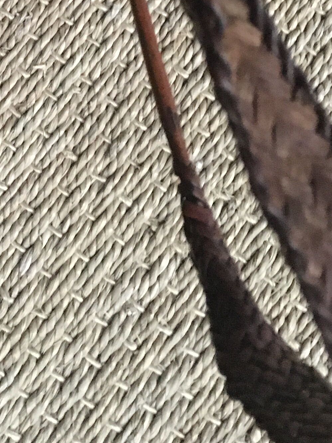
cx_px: -8
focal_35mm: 88
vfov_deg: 20.8
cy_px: -88
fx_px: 1125
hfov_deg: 16.4
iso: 320
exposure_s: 1/17
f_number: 2.2
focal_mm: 4.15
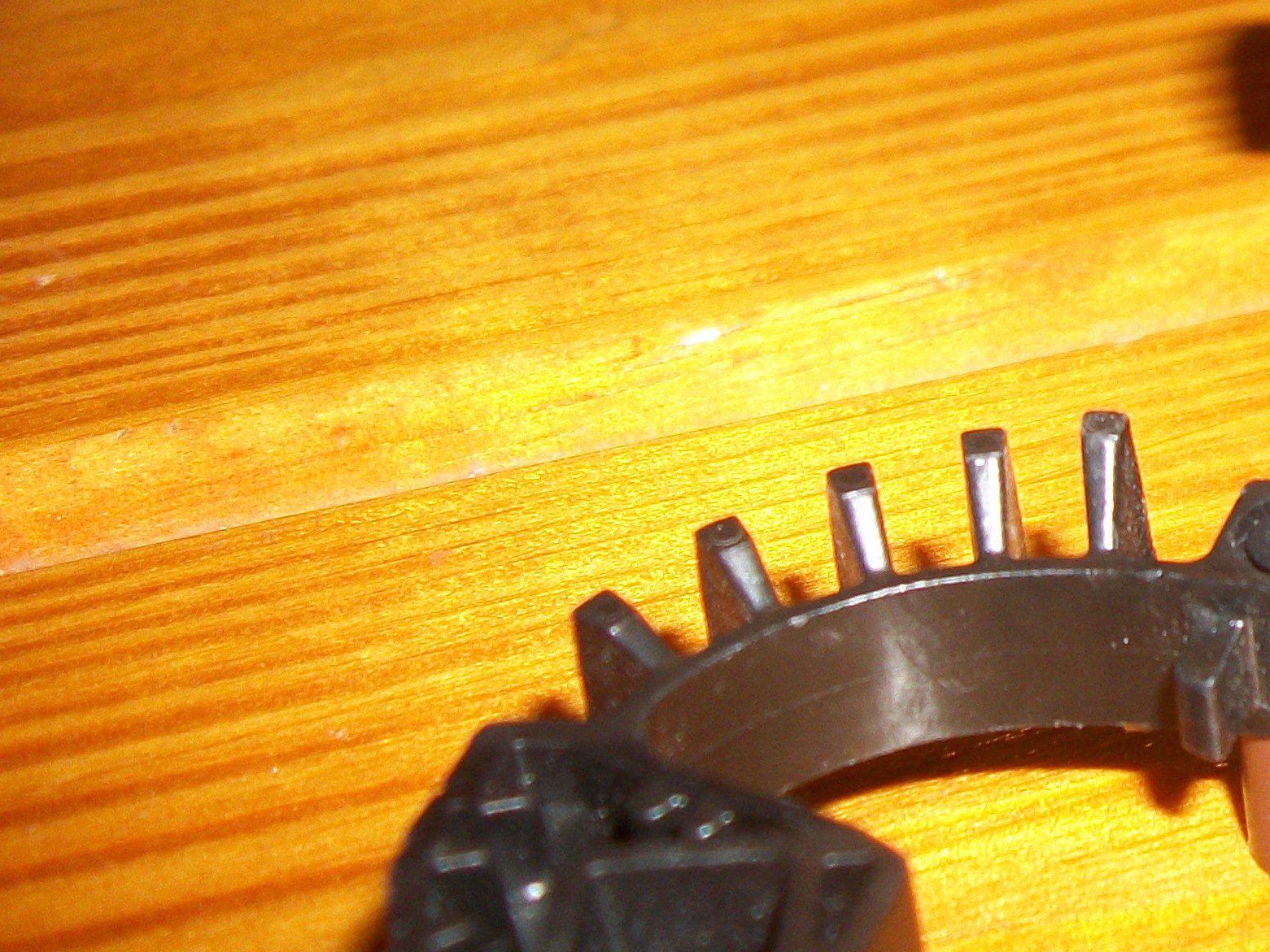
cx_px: 1616
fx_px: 3009
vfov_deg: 17.9
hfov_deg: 21.7
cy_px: 240
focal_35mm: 82
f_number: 2.9
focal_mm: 5.7
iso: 80
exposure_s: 1/60
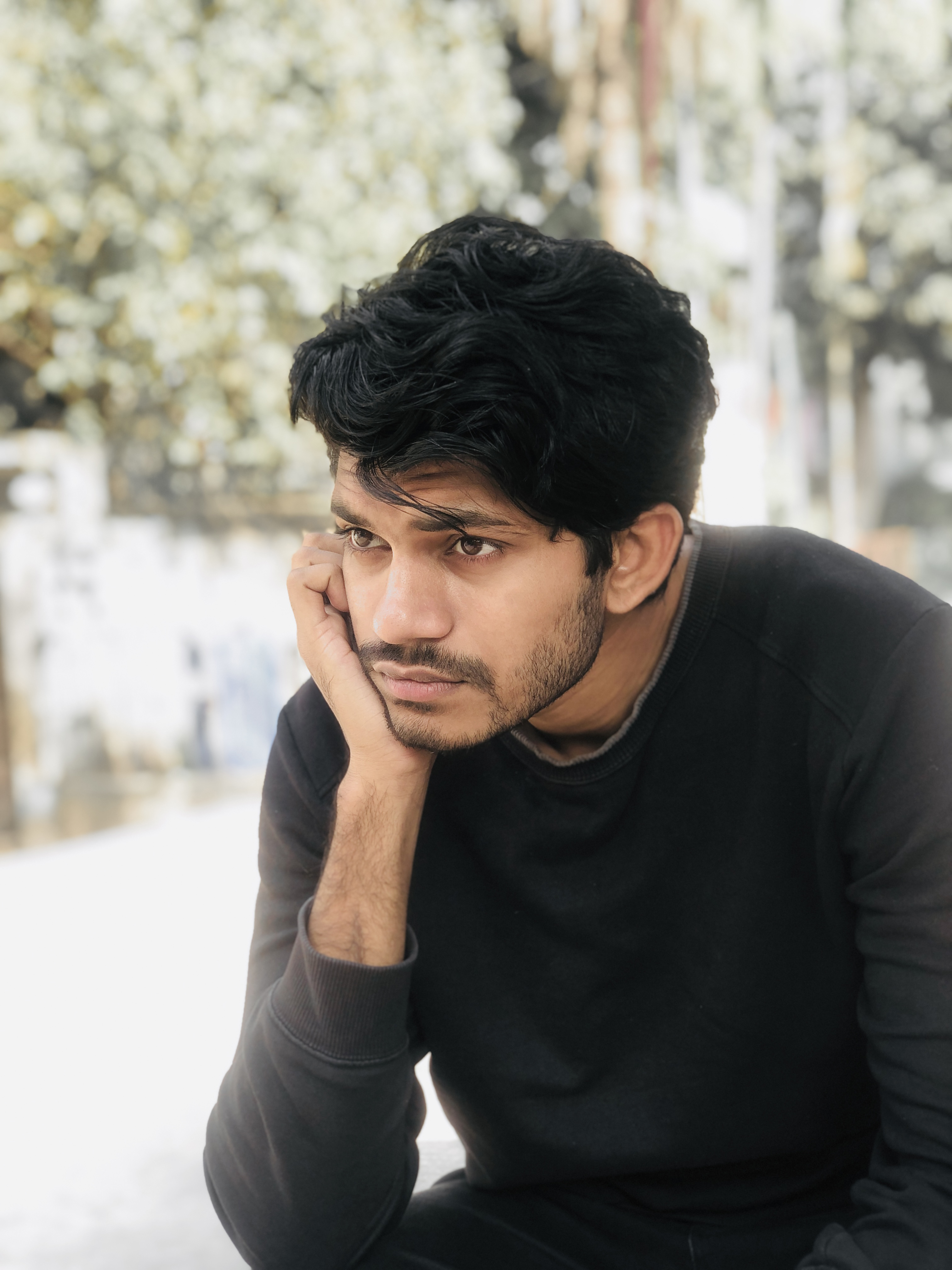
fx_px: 1907
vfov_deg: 36.8
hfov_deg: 28.0
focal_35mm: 52
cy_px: 635
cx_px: 476
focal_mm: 6
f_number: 2.4
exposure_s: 1/60
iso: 16
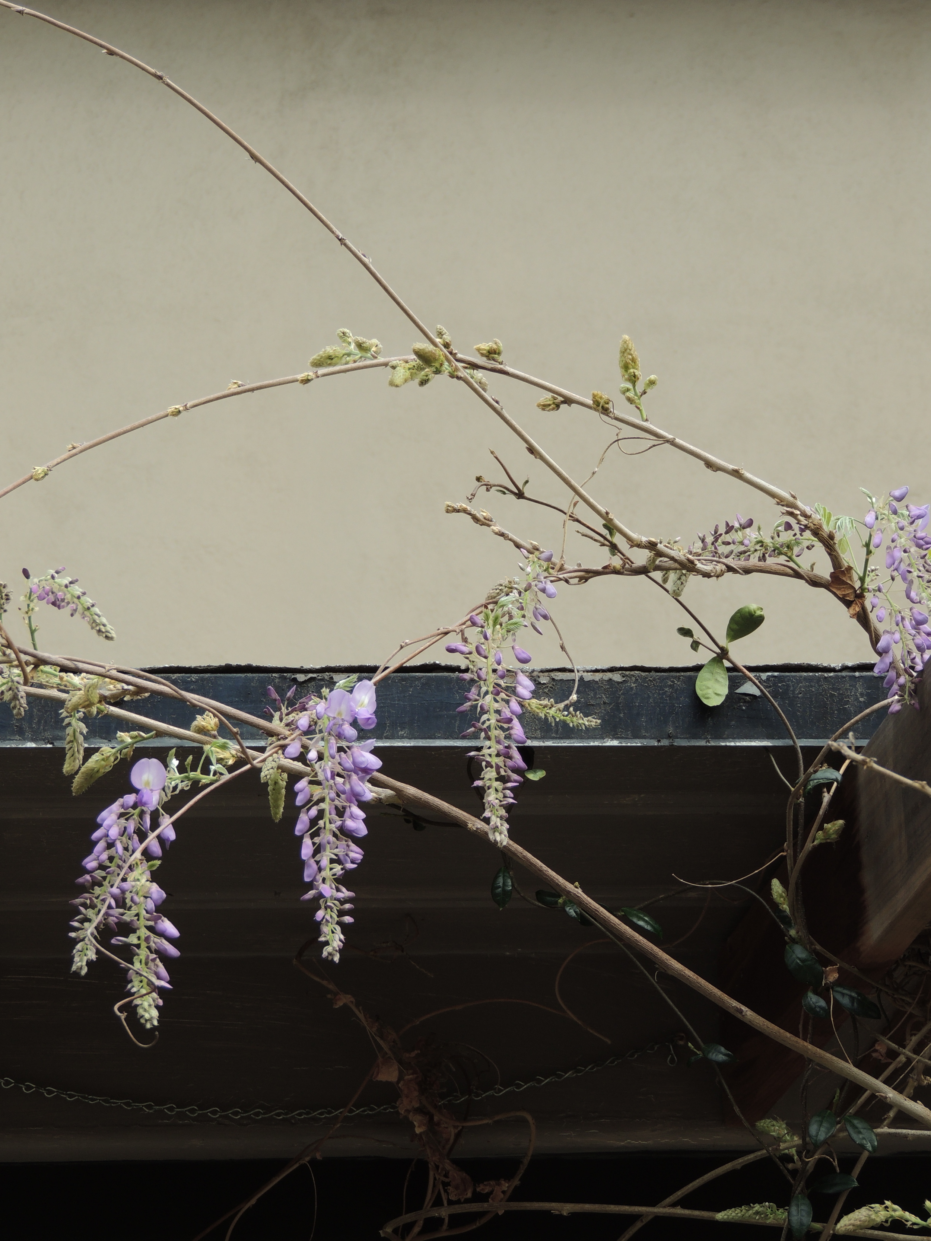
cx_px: 466
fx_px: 5558
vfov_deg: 12.7
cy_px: 620
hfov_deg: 9.6
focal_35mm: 155
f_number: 4.4
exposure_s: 1/250
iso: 100
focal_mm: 27.6
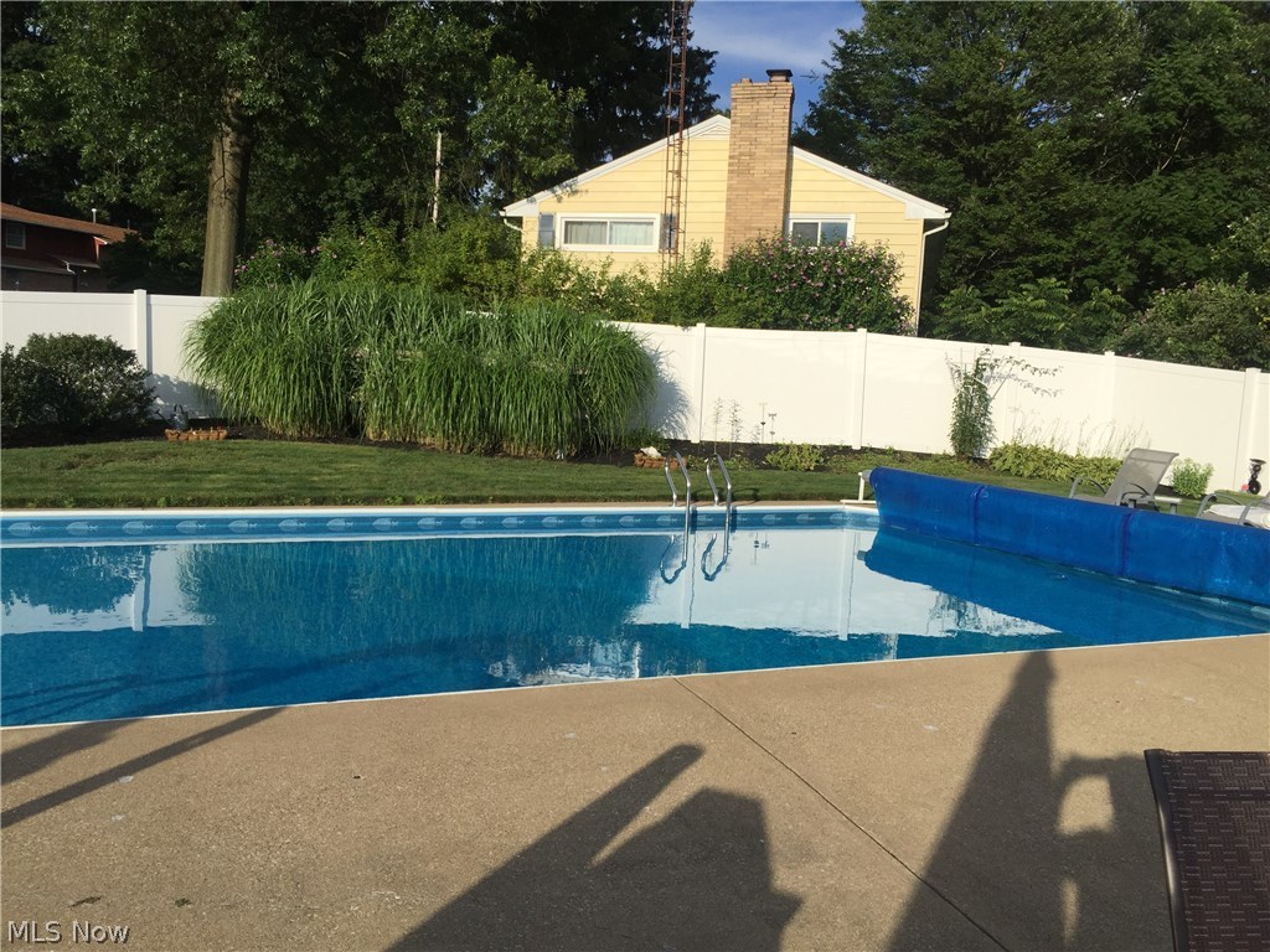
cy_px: 476
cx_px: 635
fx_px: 1064
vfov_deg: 48.2
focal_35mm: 29
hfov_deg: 61.7
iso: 32
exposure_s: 1/3300
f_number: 2.2
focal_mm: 4.15
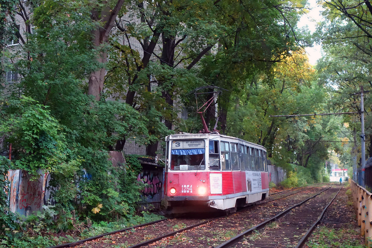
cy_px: 124
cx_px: 186
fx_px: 496
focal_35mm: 48
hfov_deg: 41.1
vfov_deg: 28.1
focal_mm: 17.8
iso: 2500
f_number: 3.2
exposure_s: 1/500
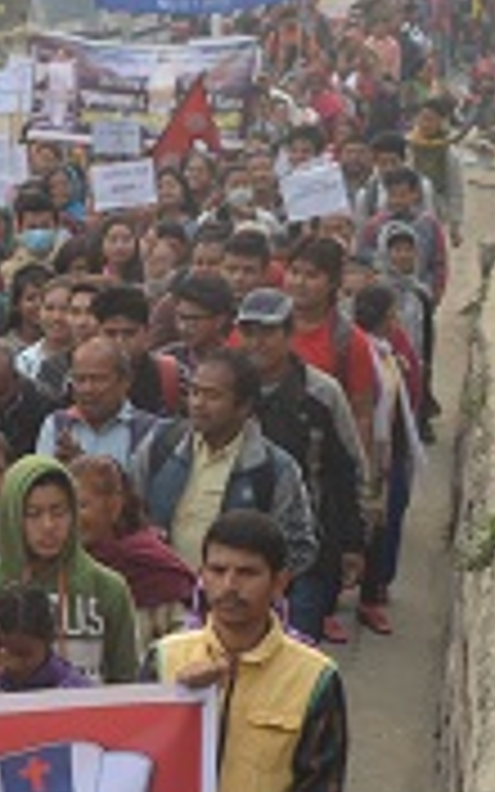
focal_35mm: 148
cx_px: -369
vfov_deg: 14.1
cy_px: 522
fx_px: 3195
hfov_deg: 8.5
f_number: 6.3
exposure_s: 1/160
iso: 200
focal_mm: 38
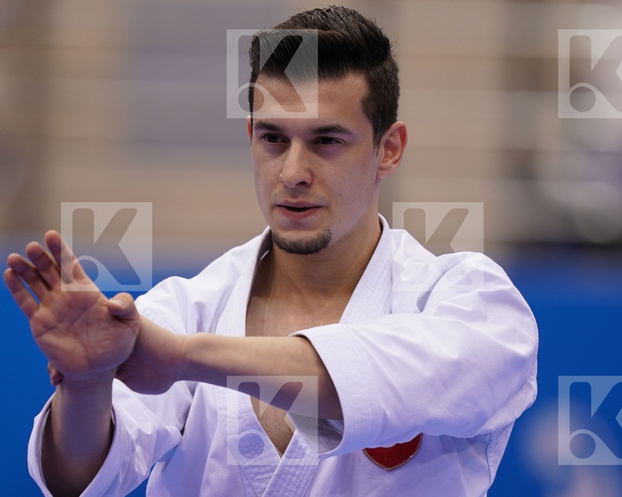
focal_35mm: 797
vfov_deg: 1.9
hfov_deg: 2.4
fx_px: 14668
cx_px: 272
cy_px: 247
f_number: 2.8
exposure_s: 1/500
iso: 500
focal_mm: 400
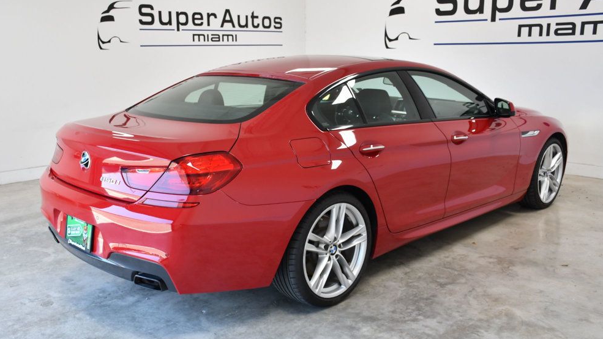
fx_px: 592
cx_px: 291
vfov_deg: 32.0
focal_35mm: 37
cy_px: 177
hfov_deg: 54.0
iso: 400
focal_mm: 23
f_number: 6.3
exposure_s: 1/160
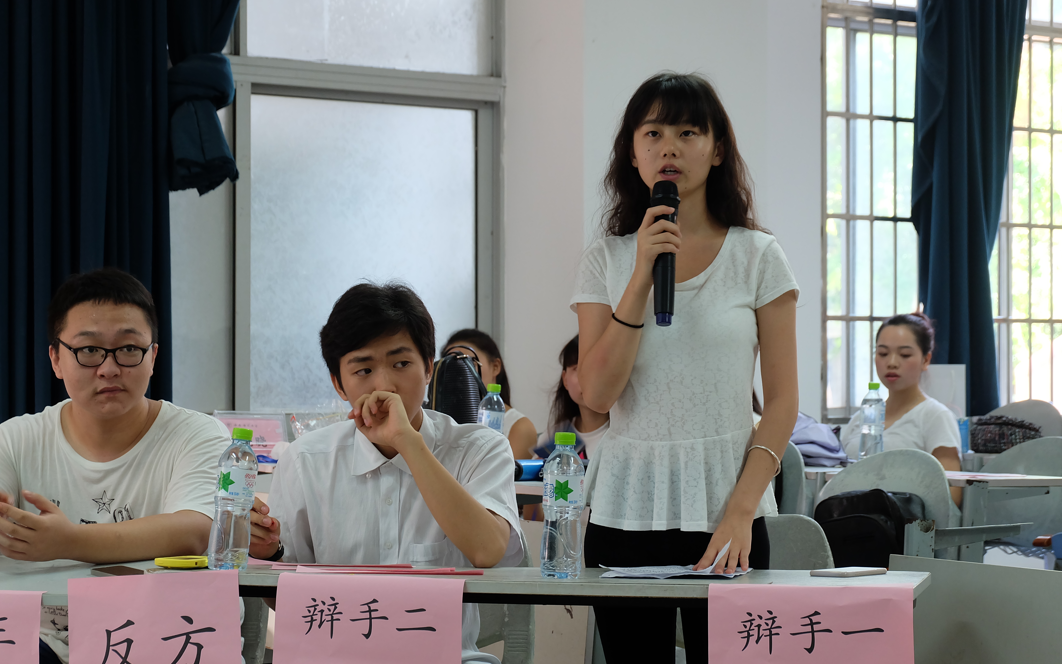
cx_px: 531
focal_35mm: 77
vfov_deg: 16.9
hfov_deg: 26.8
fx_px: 2229
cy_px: 356
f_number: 5.6
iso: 1000
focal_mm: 50
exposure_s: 1/30
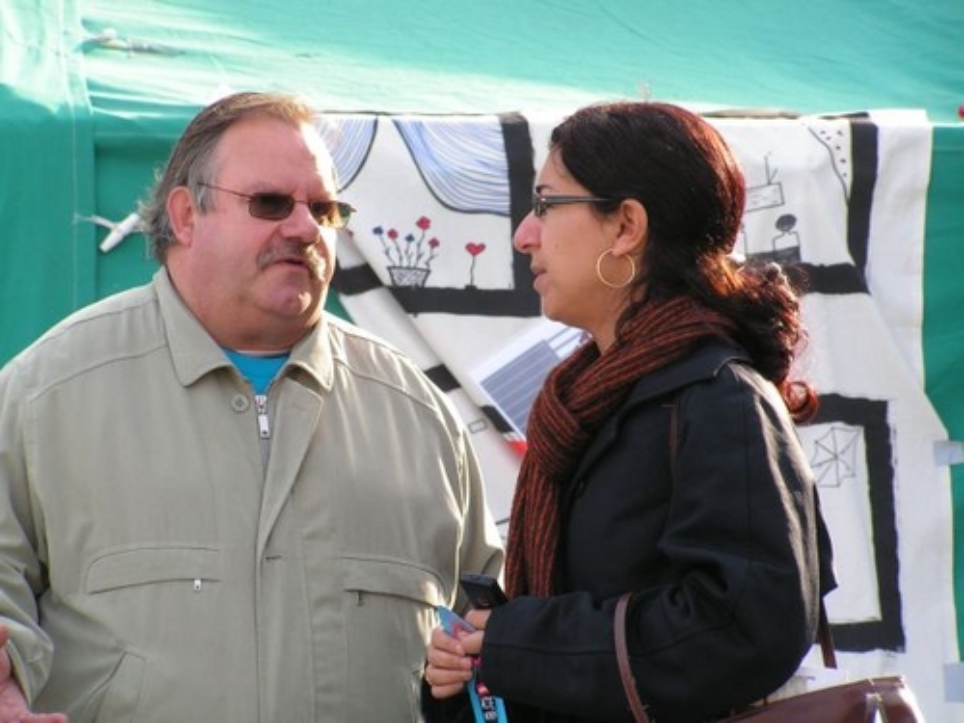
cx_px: 482
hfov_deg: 9.5
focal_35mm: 209
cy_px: 362
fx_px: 5820
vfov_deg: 7.1
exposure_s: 1/160
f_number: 3.5
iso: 50
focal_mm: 34.7
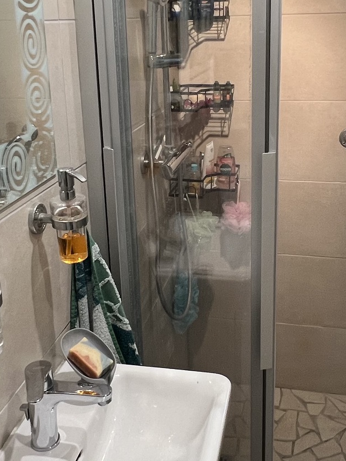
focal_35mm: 40
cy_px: 168
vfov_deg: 46.3
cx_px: 190
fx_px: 533
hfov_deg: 35.9
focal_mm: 1.57
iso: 160
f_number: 1.8
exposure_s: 1/50
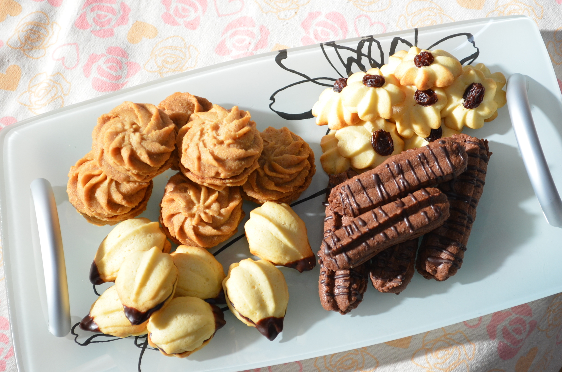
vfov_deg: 16.5
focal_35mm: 82
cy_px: 186
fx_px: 1285
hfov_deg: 24.7
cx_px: 281
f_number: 5.6
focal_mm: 55
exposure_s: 1/60
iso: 640
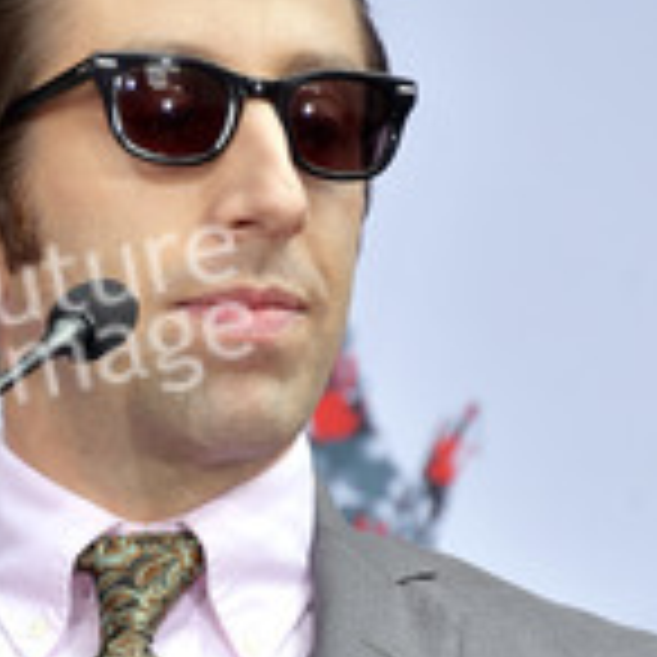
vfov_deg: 2.5
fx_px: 15031
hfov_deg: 2.5
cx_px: 155
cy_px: 558
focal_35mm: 700
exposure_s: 1/250
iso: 160
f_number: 5.6
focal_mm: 300
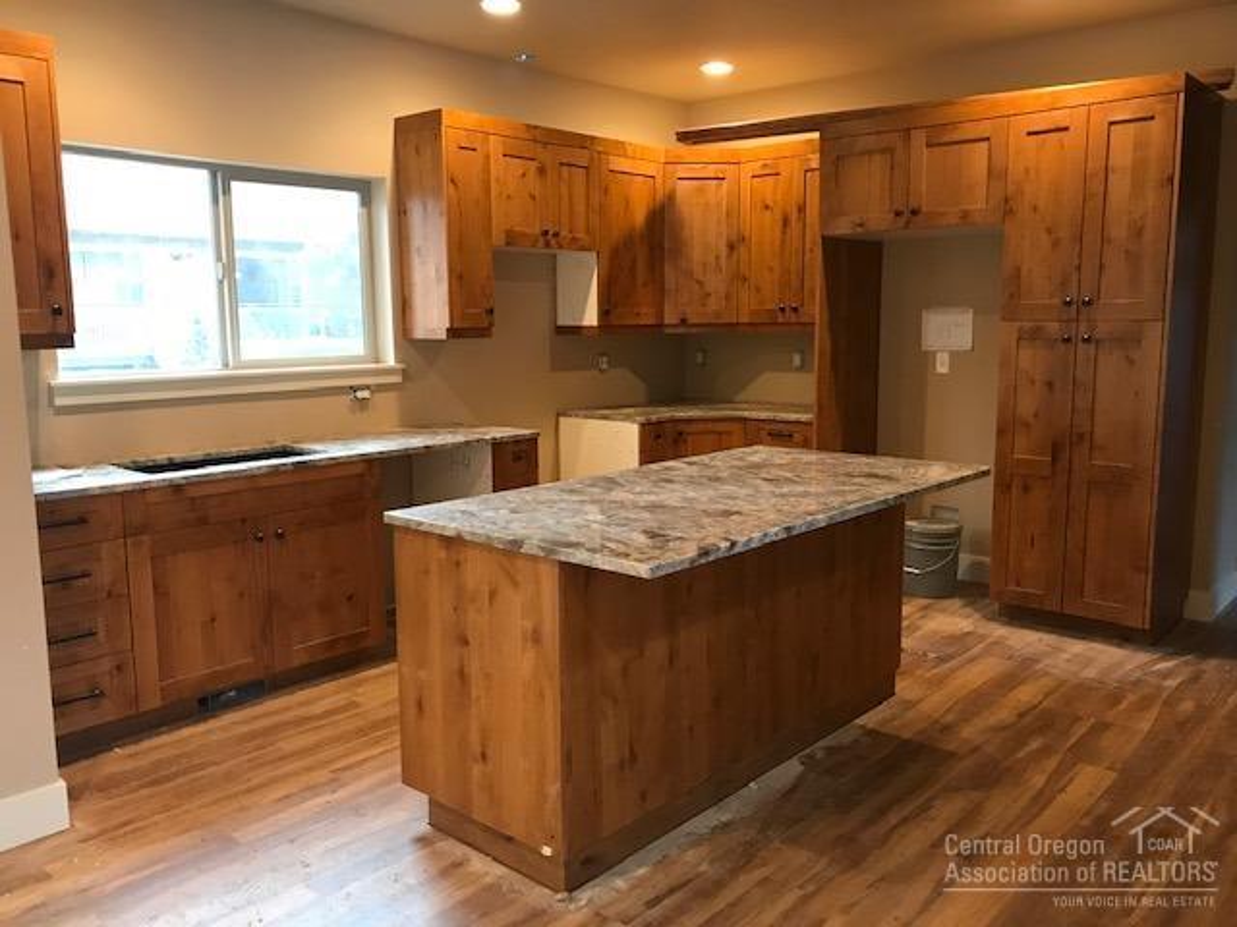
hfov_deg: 63.4
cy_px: 464
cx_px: 618
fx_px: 1001
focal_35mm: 28
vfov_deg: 49.7
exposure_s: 1/15
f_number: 1.8
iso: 50
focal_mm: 3.99
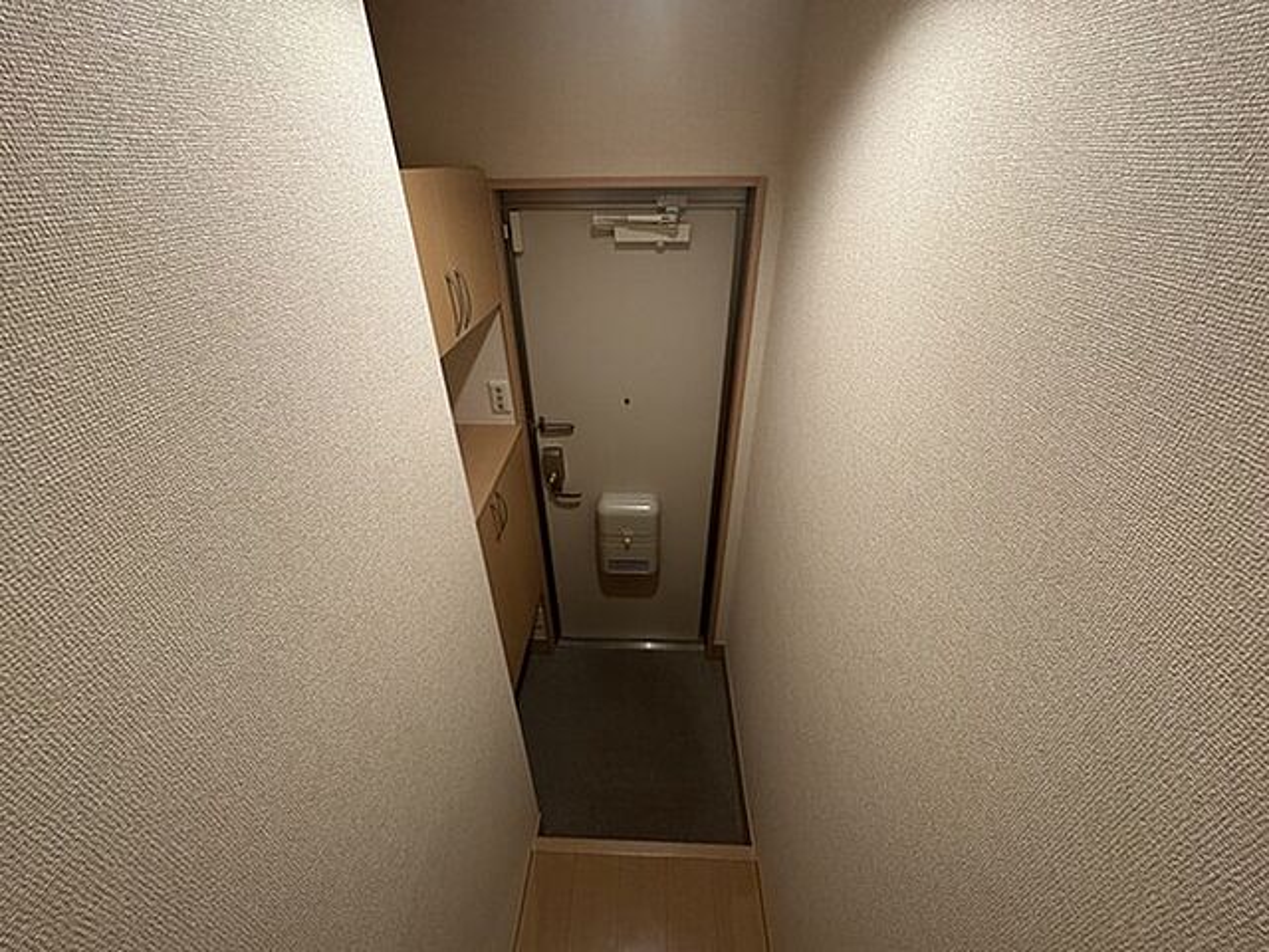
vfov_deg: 85.7
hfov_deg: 102.1
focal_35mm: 14
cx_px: 634
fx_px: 513
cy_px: 476
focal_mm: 2.22
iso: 400
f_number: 2.2
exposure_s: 1/60
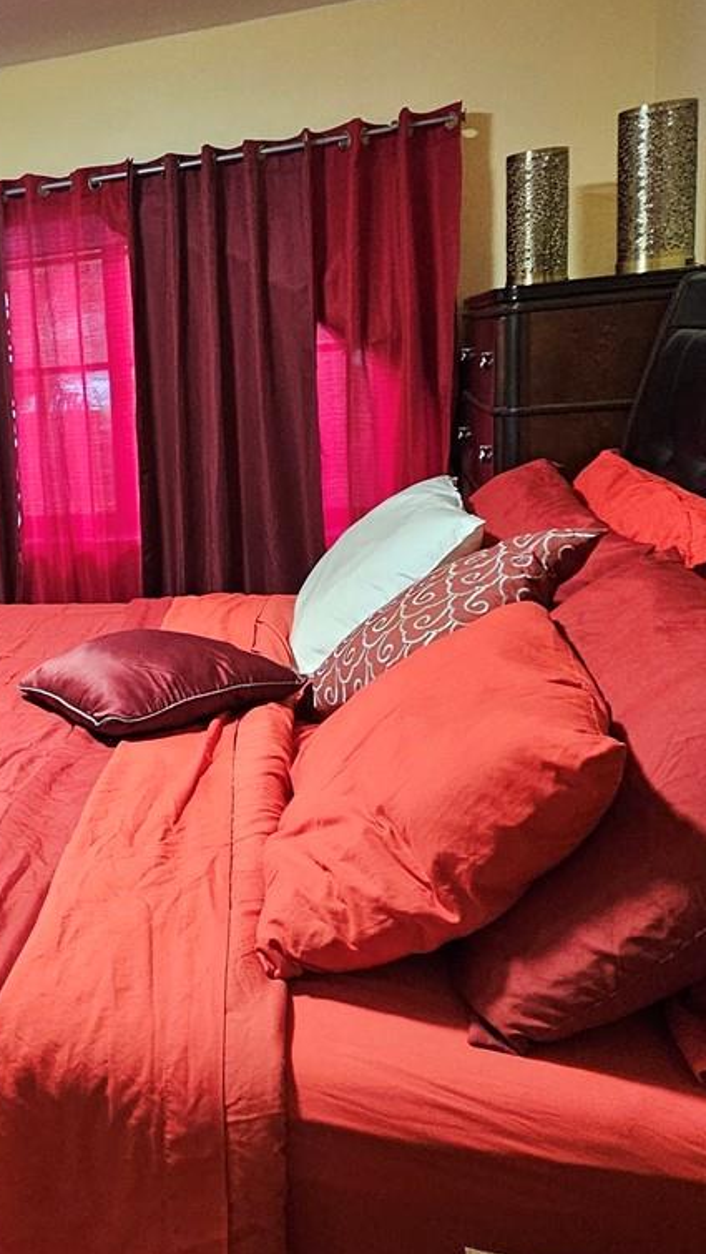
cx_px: -78
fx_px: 998
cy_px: 591
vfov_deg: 64.2
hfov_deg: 33.7
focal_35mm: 30
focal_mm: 2.2
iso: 500
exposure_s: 1/30
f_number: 2.2
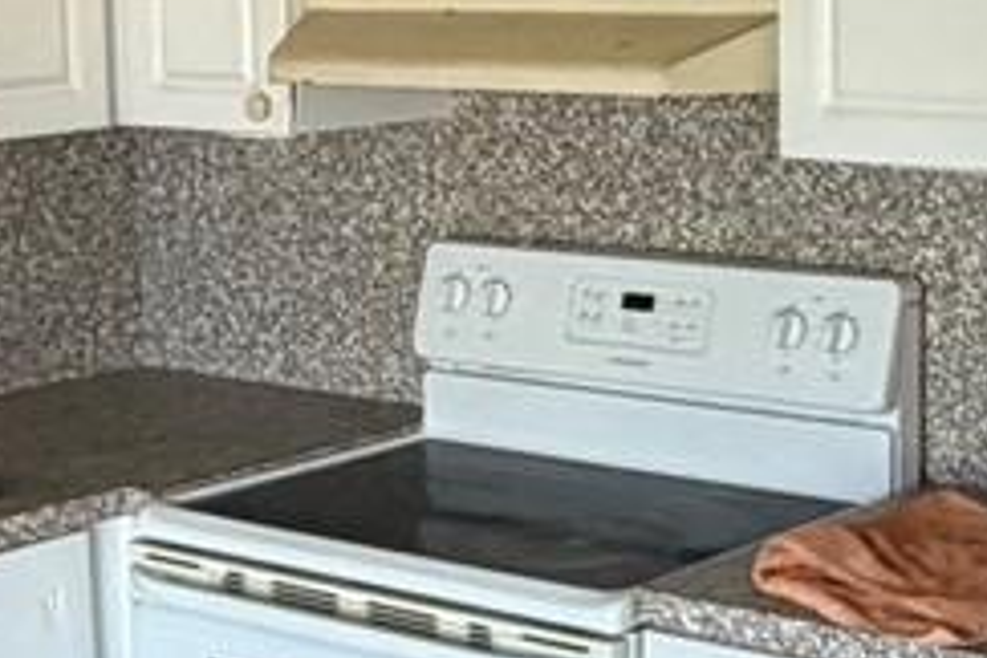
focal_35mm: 96
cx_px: 426
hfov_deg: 21.2
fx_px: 2632
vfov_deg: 14.2
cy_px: 252
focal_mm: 2.22
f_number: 2.2
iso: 320
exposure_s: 1/117
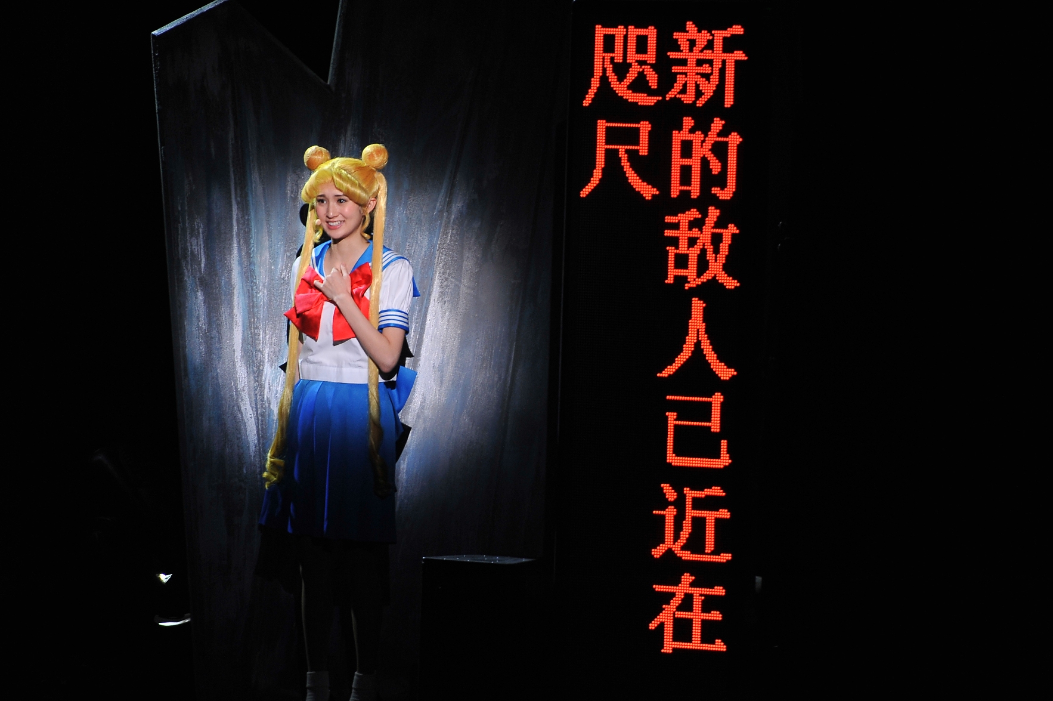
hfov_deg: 8.5
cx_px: 479
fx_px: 7044
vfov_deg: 5.7
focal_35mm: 241
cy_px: 382
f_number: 2.8
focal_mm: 200
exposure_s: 1/40
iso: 640
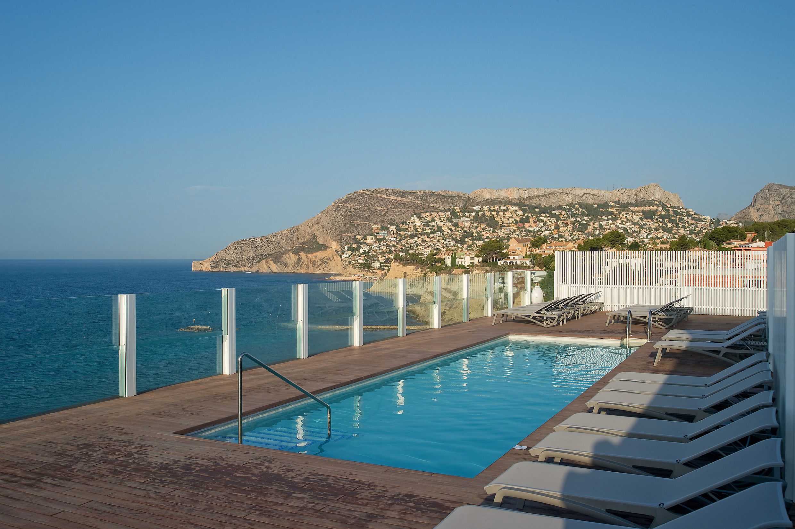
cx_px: 398
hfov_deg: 54.5
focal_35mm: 35
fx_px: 773
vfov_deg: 37.8
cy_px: 264
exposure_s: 1/125
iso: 100
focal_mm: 35
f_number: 16
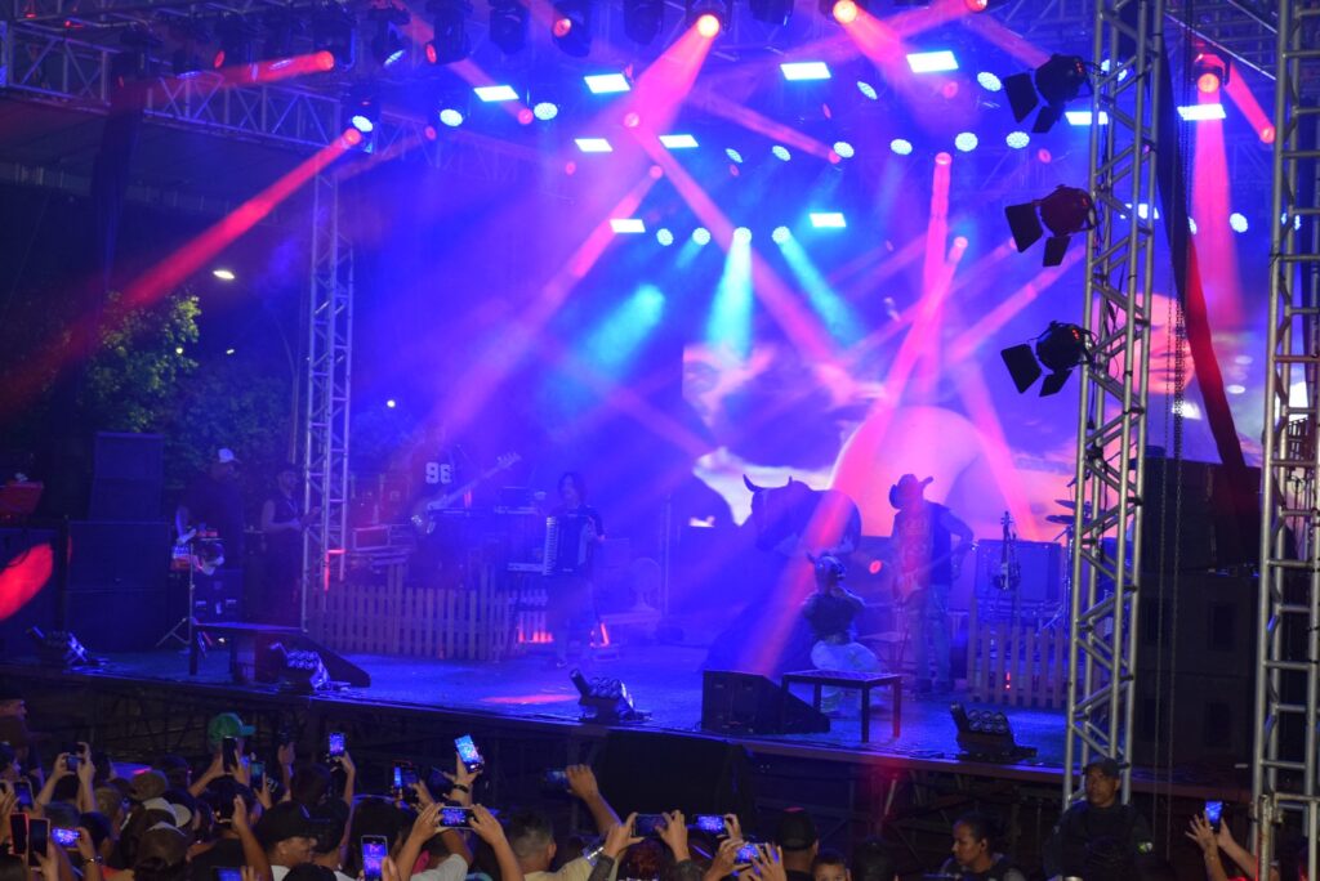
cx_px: 660
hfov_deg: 35.0
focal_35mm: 57
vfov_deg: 23.8
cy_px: 440
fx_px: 2091
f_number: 5
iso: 800
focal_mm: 38
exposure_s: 1/100
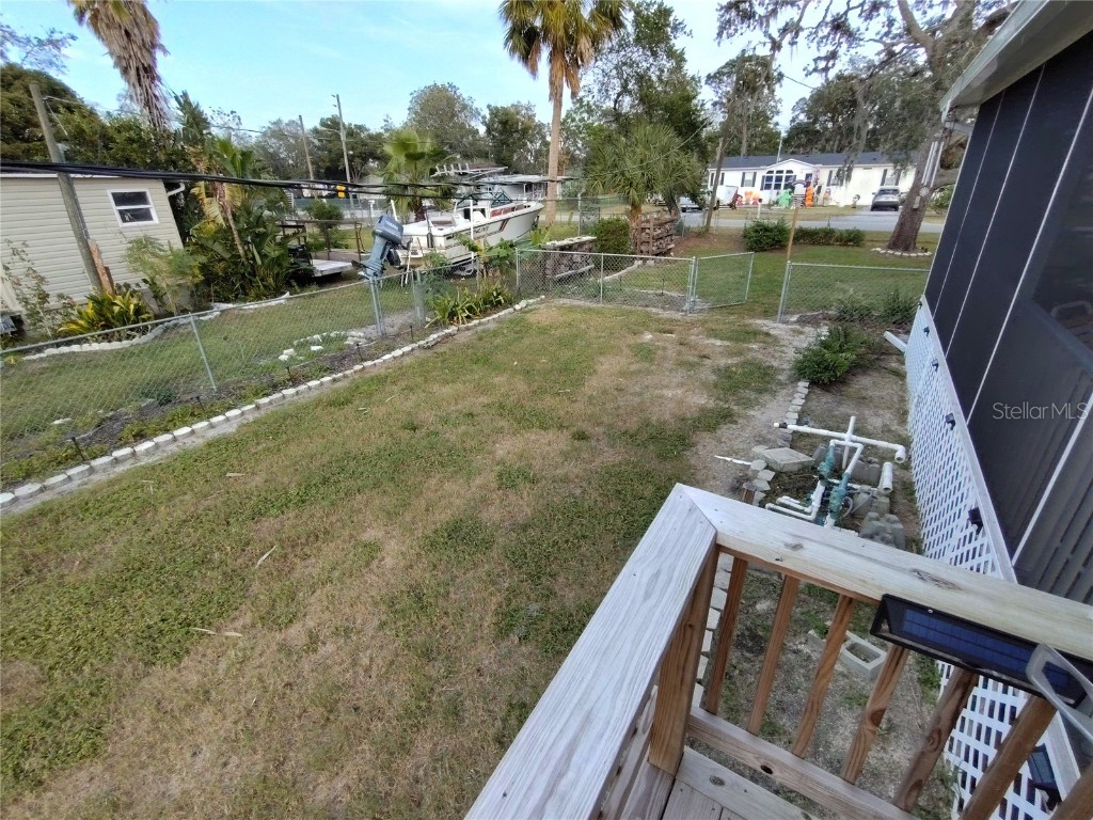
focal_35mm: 16
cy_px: 410
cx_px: 546
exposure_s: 1/301
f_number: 2.2
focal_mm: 1.66
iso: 100
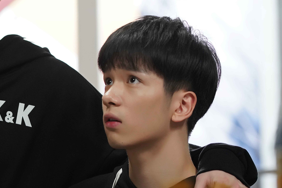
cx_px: 38
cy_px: 83
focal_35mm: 203
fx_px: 1590
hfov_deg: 10.1
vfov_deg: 6.8
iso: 3200
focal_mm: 100
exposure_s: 1/125
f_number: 3.5
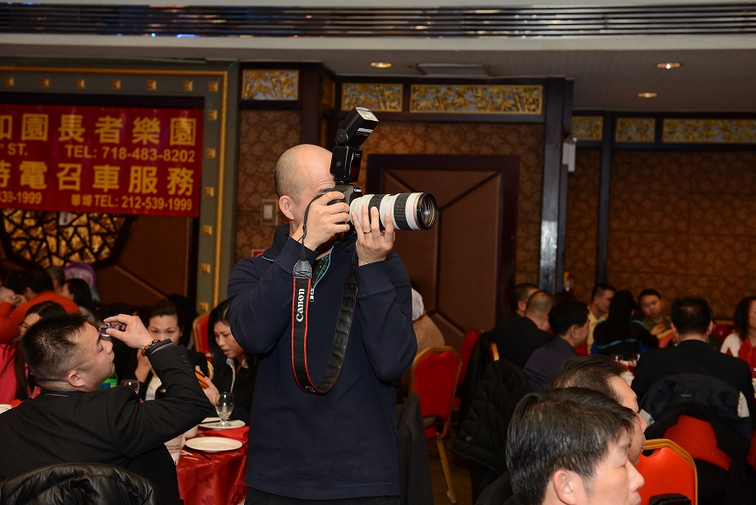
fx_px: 945
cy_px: 252
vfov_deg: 29.9
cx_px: 378
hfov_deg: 43.6
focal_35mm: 45
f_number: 4
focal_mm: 45
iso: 400
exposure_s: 1/60
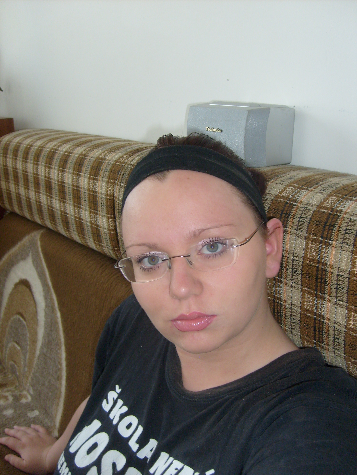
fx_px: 481
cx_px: 178
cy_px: 238
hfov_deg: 40.7
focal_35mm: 35
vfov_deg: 52.6
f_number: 2.8
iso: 100
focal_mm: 5.8
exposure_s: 1/45
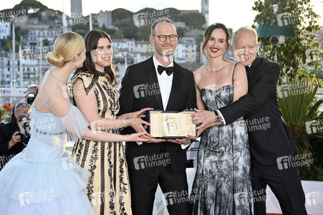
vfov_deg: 15.2
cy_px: 108
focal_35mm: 90
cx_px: 162
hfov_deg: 22.6
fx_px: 807
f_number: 6.3
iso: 800
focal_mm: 90
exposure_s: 1/250
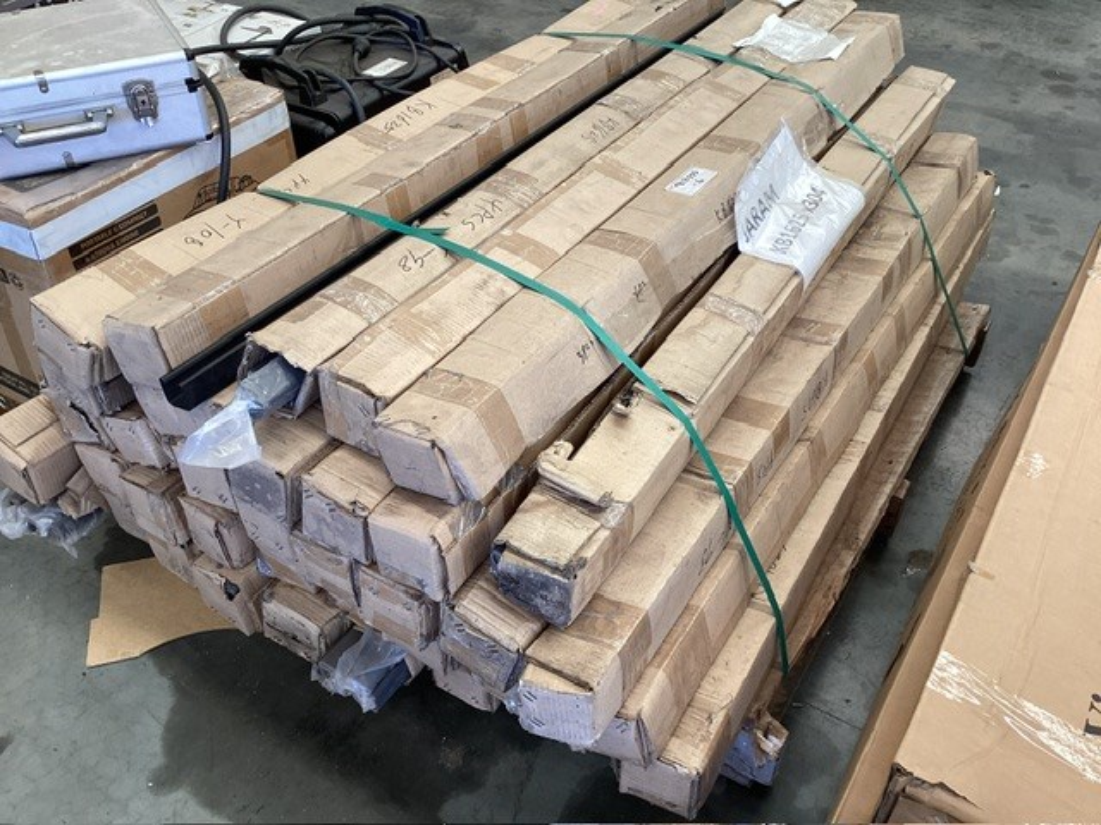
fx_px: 986
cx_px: 550
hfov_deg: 58.4
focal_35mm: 31
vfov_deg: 45.4
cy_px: 412
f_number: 2.4
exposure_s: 1/50
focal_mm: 3.3
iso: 80
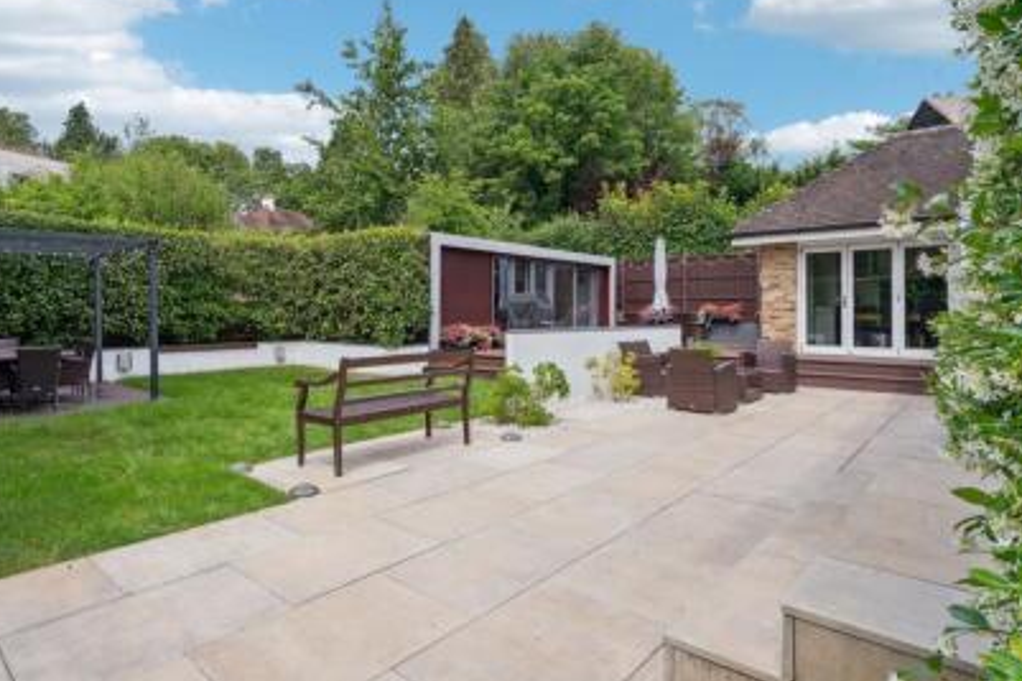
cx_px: 443
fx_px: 539
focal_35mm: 19
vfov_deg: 64.5
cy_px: 330
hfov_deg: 86.5
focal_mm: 16
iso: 640
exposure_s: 1/1000
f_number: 5.6
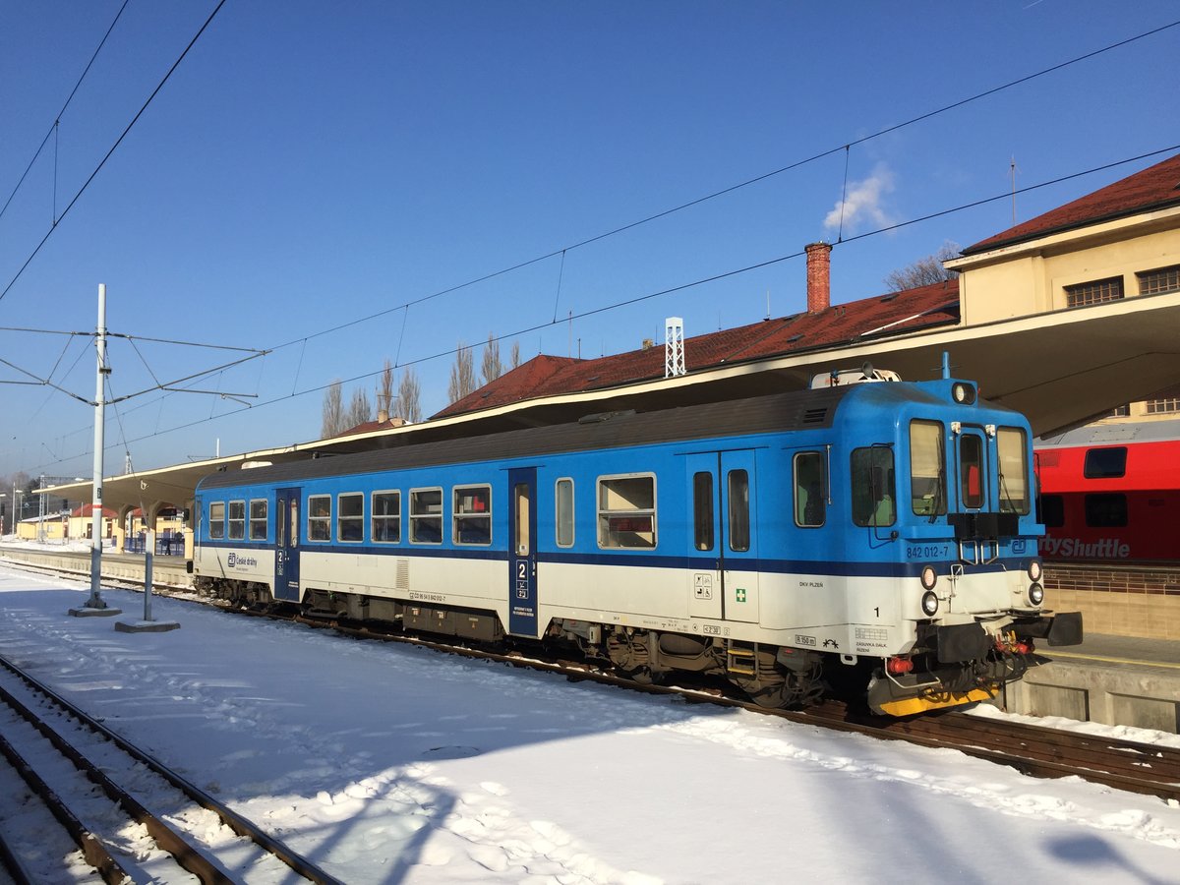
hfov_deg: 61.7
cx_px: 590
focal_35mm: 29
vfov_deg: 48.2
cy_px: 442
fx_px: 989
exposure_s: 1/2639
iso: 32
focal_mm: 4.15
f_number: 2.2
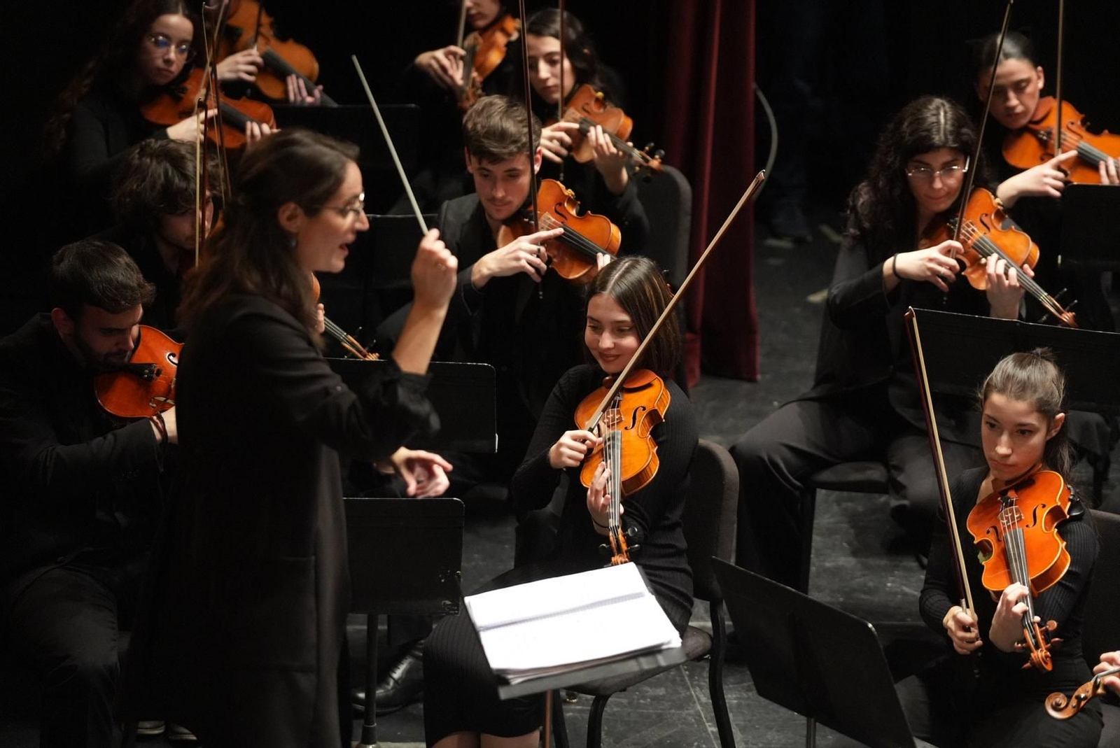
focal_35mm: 171
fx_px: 5323
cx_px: 560
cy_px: 374
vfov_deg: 8.0
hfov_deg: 12.0
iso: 6400
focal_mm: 171
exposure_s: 1/400
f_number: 4
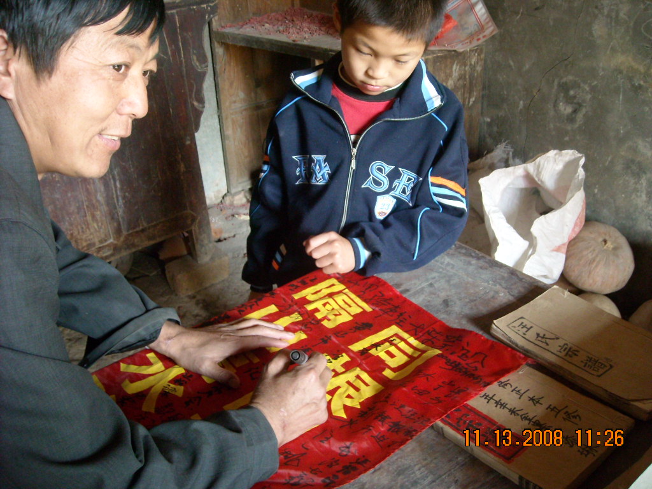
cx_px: 326
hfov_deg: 52.6
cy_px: 244
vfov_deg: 40.7
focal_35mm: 35
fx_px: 659
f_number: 2.8
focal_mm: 5.7
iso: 400
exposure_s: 1/52
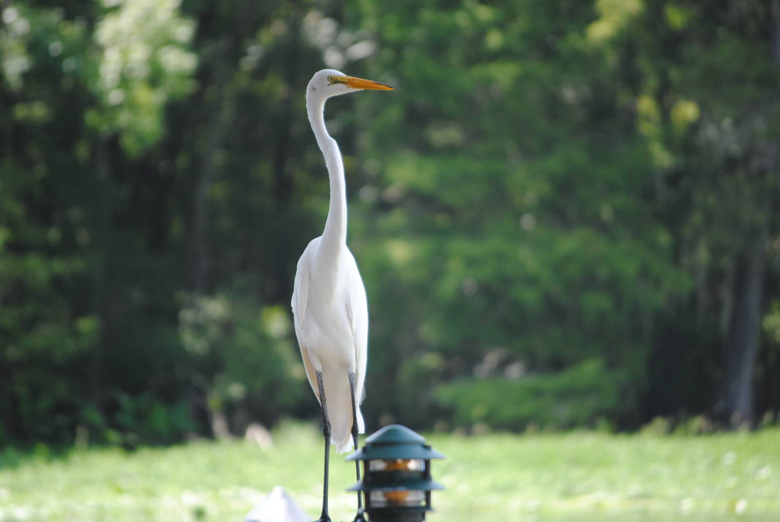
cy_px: 261
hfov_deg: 6.9
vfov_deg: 4.6
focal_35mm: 300
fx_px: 6508
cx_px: 390
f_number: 5.6
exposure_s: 1/320
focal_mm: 200
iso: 400
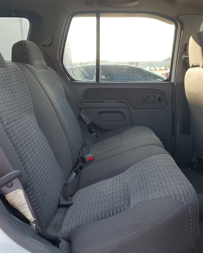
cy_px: 126
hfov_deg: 43.2
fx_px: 255
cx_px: 120
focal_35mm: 34
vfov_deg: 52.8
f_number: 1.5
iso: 50
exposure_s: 1/147
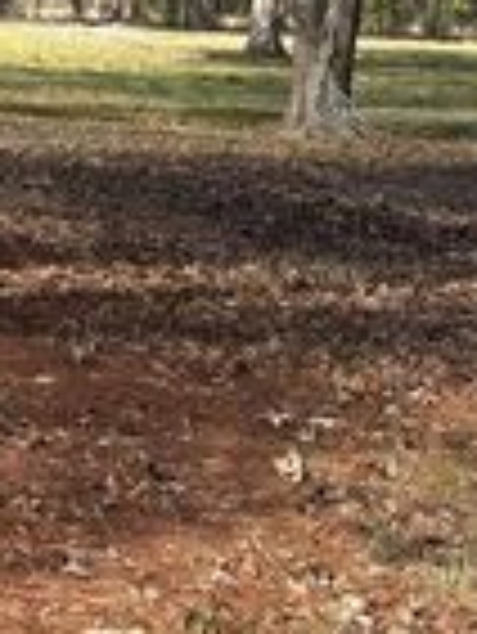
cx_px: -220
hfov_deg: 11.6
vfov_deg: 15.8
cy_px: 74
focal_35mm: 123
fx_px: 2256
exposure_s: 1/943
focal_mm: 5.96
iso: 50
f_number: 1.6
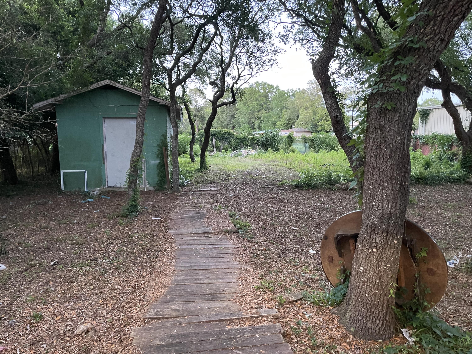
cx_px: 236
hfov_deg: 67.3
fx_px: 355
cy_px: 177
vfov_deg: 53.1
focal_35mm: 26
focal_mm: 4.2
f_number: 1.6
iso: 500
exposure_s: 1/30
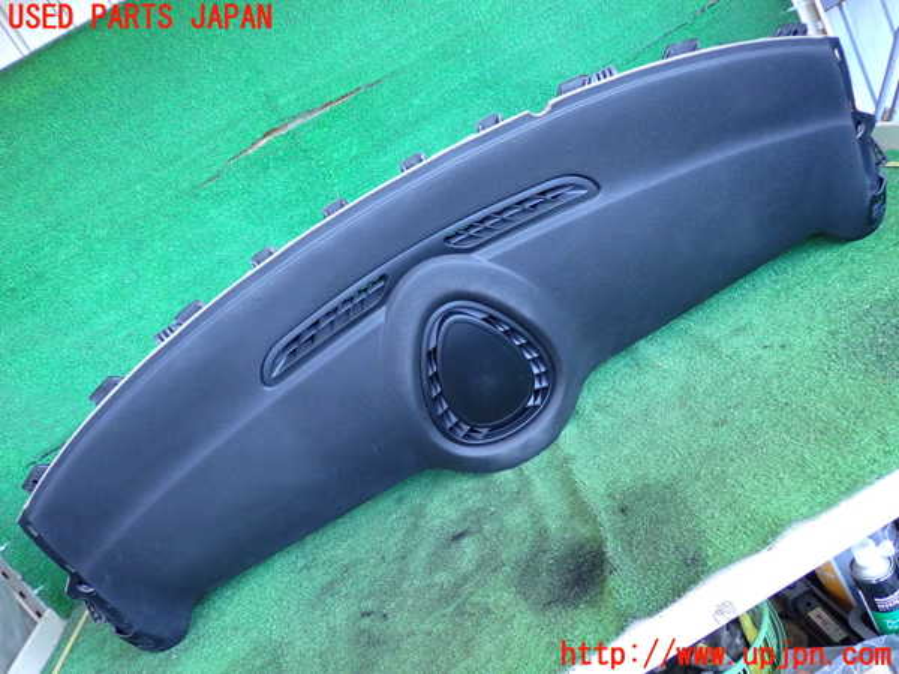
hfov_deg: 60.0
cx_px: 450
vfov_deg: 46.8
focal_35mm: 30
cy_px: 337
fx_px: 779
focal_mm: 5.4
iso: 500
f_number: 2.3
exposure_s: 1/125
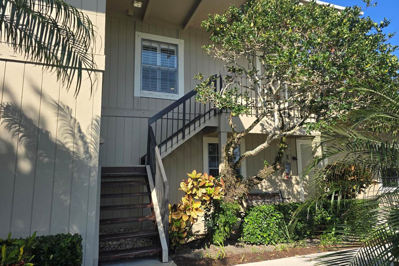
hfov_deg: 73.7
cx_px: 200
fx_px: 266
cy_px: 129
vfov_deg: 53.1
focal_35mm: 24
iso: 12
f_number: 1.7
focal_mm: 6.3
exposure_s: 1/457
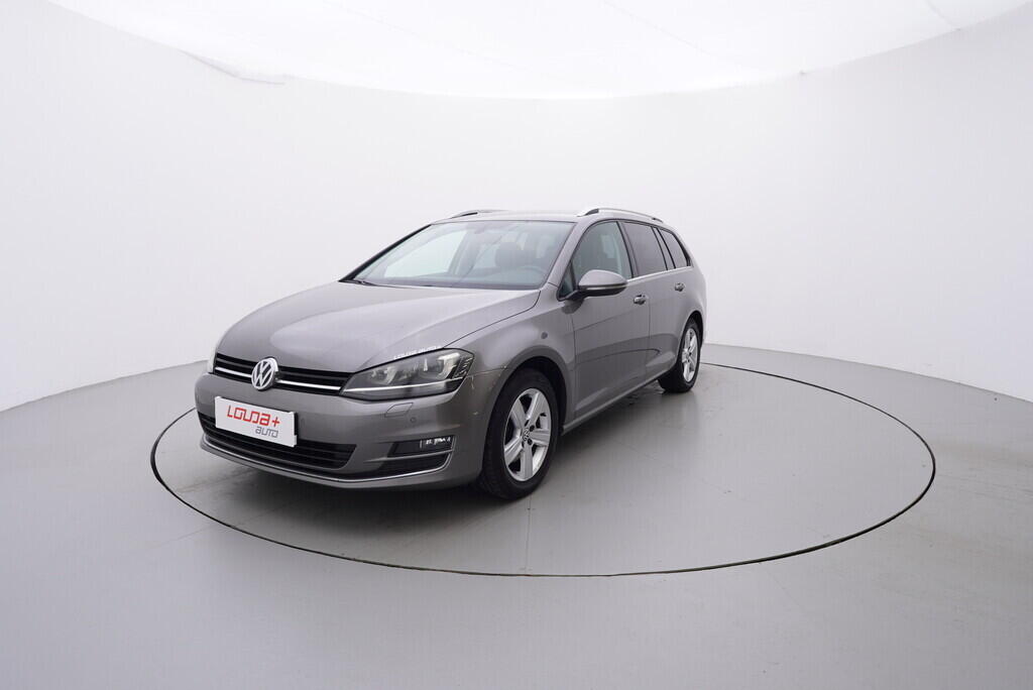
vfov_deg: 56.2
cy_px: 345
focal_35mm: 22
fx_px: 646
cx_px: 516
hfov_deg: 77.3
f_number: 5
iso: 200
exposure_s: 1/80
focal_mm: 15
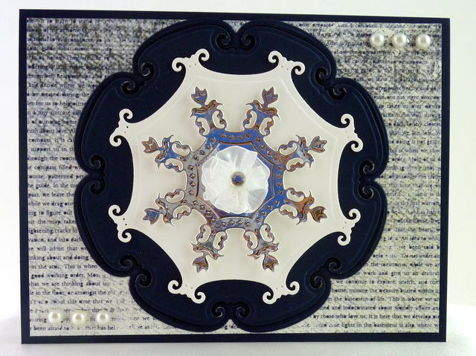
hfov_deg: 42.1
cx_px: 238
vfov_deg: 32.1
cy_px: 178
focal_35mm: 45
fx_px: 618
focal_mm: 8.1
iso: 200
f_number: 4.2
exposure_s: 1/40
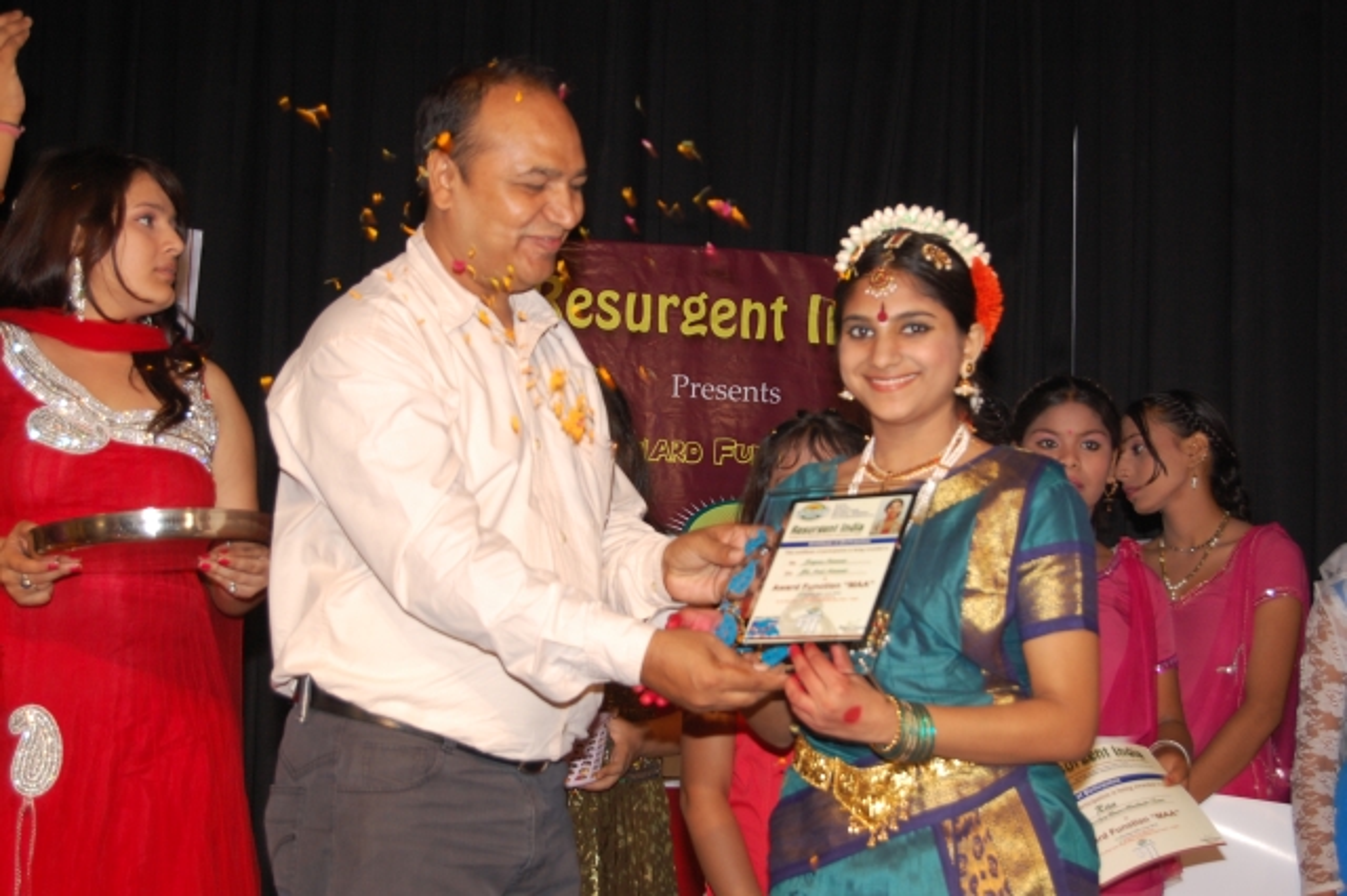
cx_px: 674
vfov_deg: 18.9
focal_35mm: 72
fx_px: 2692
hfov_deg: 28.1
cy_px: 448
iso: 400
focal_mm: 48
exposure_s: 1/125
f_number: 5.6
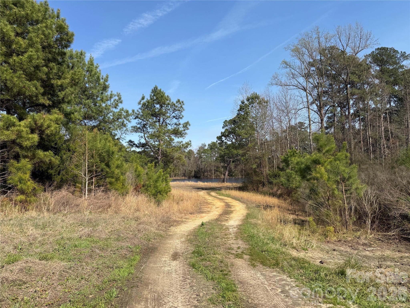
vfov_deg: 56.8
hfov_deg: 71.6
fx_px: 284
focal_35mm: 24
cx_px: 205
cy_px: 154
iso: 80
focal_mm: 6.76
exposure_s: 1/4167
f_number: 1.78
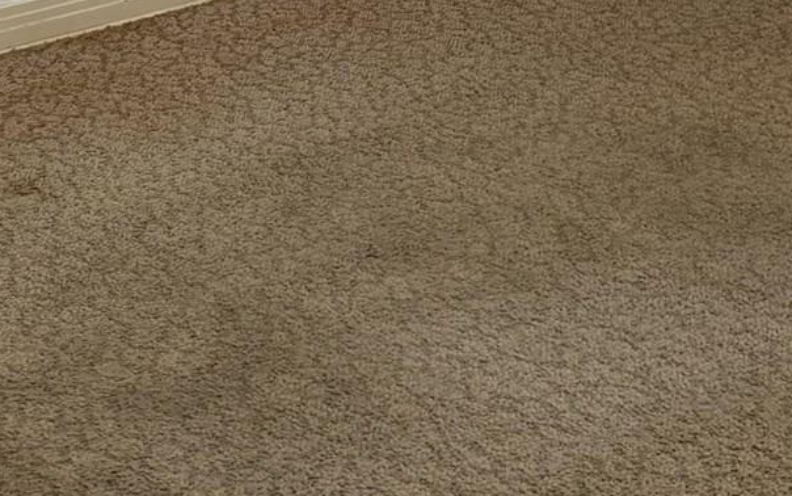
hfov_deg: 20.8
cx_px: 25
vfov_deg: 13.0
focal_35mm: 97
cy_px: -171
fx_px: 2094
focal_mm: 6.76
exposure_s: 1/60
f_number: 1.78
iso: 125
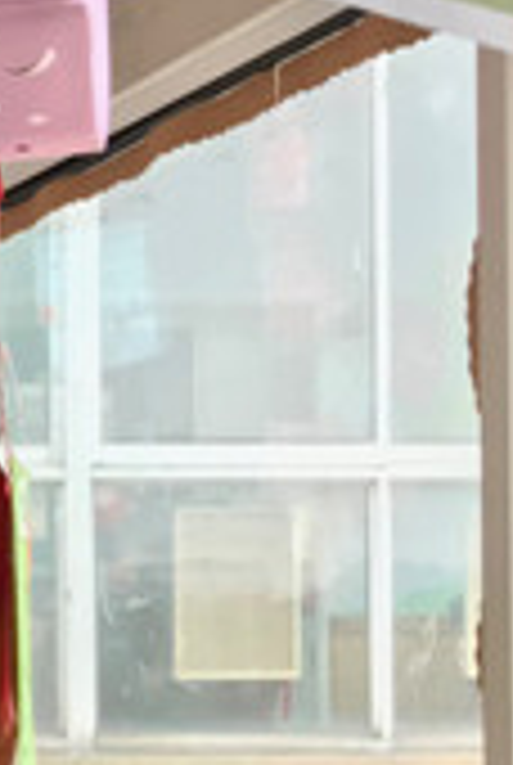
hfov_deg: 11.6
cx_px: -513
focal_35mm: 106
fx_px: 2256
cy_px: 632
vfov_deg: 19.0
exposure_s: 1/50
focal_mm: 3.99
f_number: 1.8
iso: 32
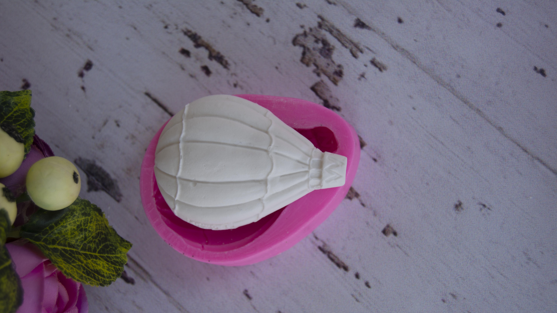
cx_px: 277
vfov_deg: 20.0
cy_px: 185
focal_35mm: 60
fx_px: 886
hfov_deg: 34.9
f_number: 5.6
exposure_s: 1/125
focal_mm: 38
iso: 100
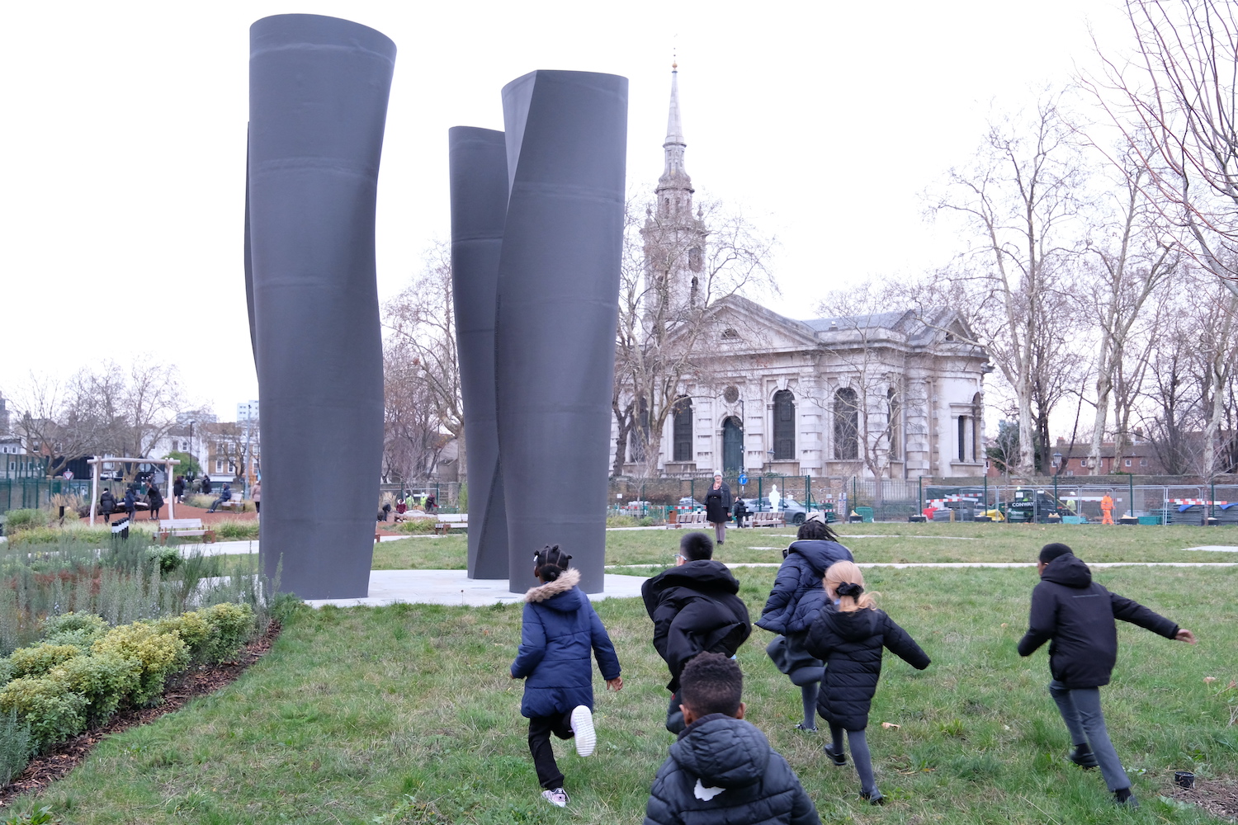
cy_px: 412
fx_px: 1204
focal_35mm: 35
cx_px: 619
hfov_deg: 54.4
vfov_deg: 37.9
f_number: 4
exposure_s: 1/170
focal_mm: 23
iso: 1250
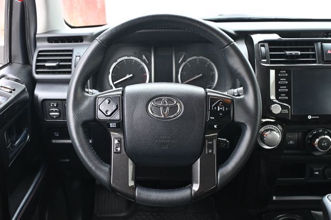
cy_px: 110
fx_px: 338
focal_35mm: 37
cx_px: 166
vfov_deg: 36.1
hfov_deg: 52.2
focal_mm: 24.5
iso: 1400
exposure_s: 1/125
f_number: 4.2
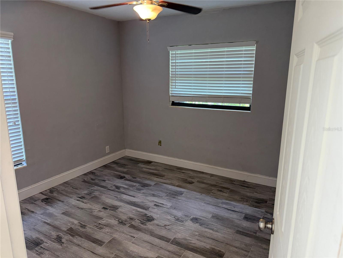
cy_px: 129
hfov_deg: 71.6
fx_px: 238
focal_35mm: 24
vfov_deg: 56.8
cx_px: 172
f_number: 1.78
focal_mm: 6.76
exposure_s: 1/60
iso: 250
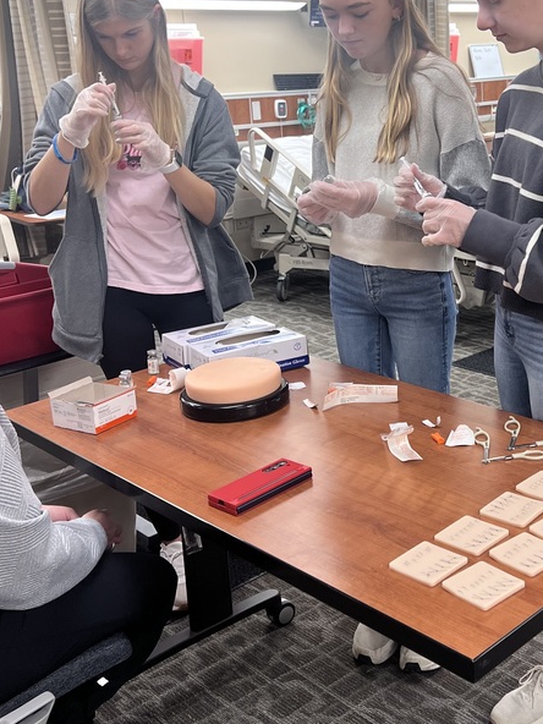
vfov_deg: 41.7
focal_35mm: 45
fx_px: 941
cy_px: 260
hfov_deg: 31.6
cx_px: 406
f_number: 1.5
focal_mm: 5.7
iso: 125
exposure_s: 1/120
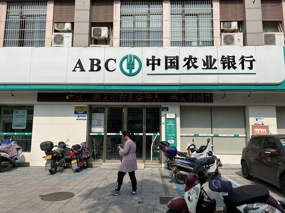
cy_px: 106
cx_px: 142
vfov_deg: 53.1
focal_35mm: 26
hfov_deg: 67.3
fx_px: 214
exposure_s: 1/6993
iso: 50
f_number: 1.5
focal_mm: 5.7
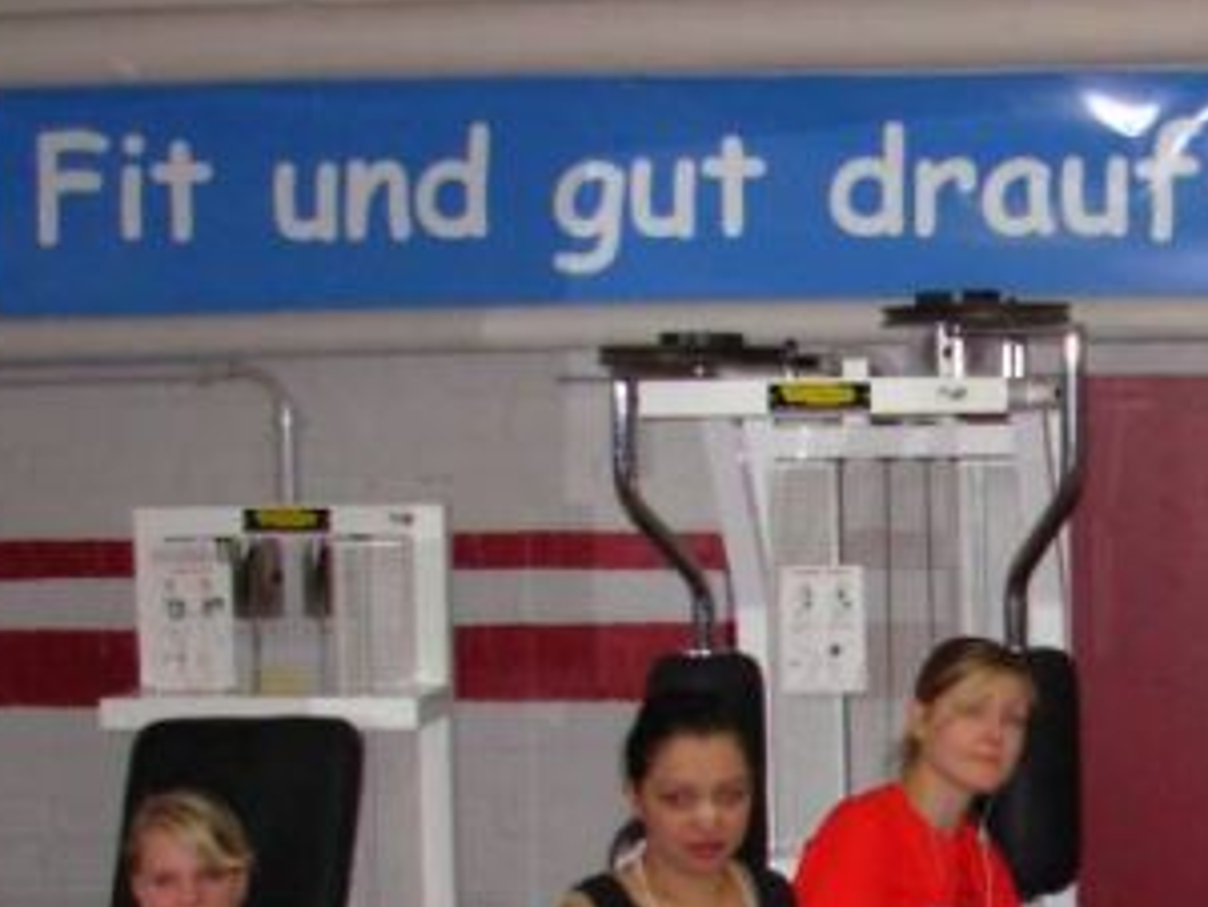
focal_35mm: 101
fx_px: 3526
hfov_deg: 18.5
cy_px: 939
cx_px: 1417
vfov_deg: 14.4
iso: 119
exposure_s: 1/76.1
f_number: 2.9
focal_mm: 6.3
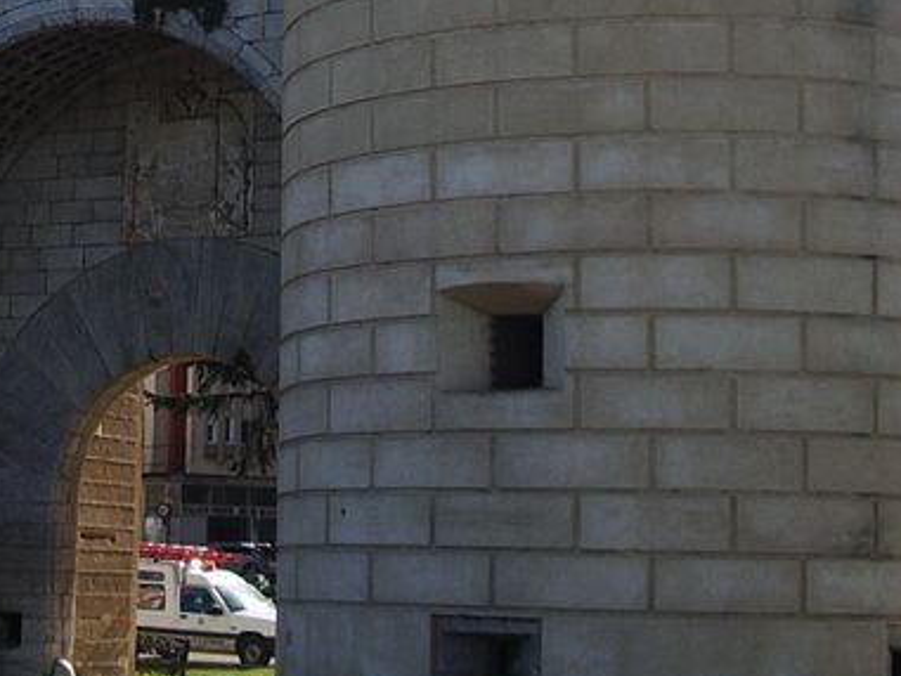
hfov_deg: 20.3
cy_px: 69
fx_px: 2447
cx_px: 38
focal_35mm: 94
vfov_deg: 15.6
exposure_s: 1/400
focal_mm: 5.8
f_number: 4.3
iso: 50
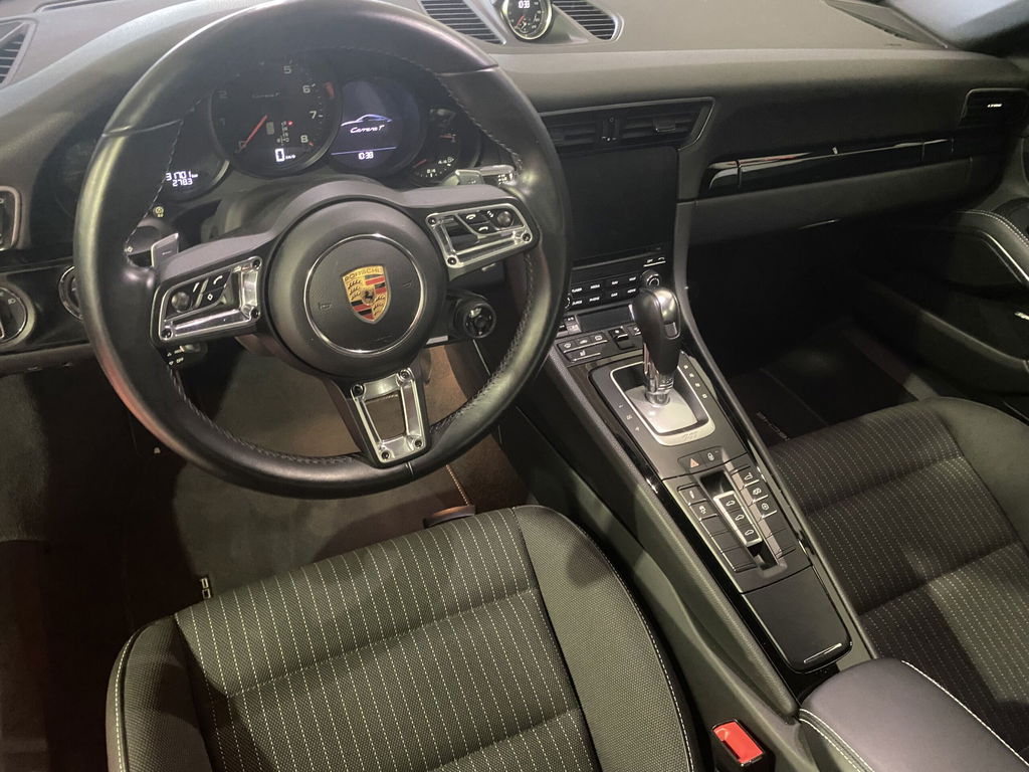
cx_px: 514
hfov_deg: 67.3
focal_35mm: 26
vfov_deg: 53.1
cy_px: 386
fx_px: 773
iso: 800
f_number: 1.8
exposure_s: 1/25
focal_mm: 4.25
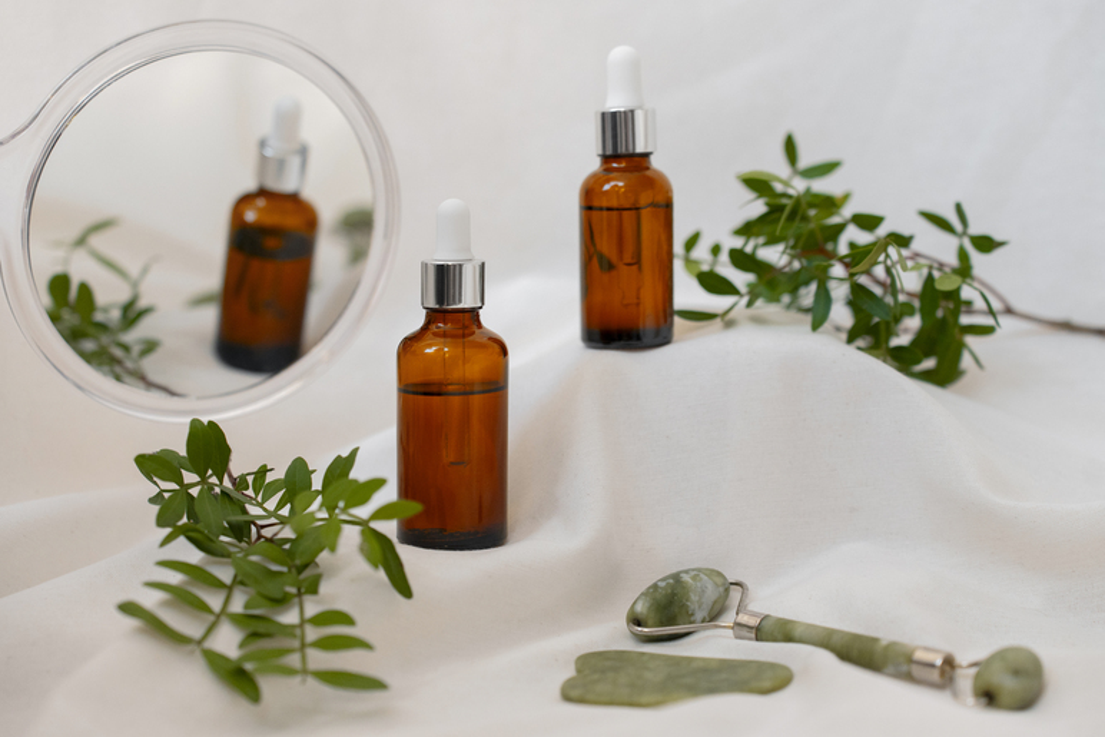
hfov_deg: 29.2
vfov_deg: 19.7
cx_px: 552
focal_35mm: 69
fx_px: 2118
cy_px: 368
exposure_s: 1/200
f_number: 3.5
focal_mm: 69
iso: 1250
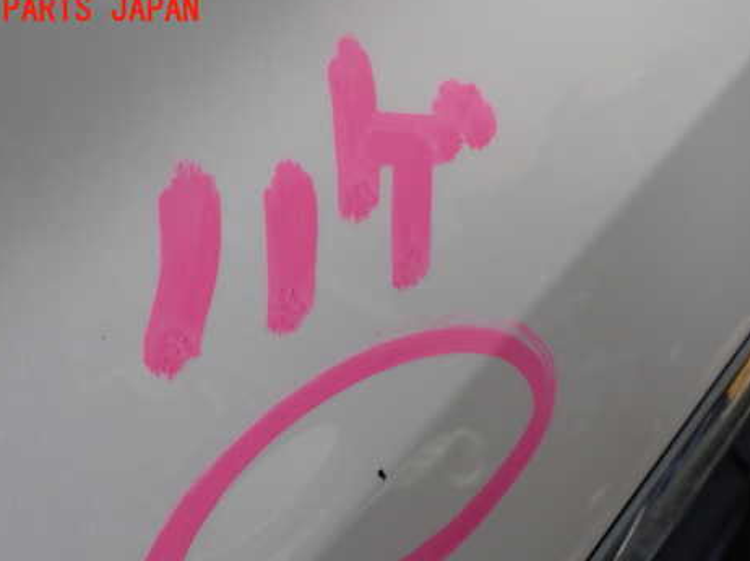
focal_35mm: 39
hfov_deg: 47.9
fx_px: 845
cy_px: 355
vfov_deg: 36.5
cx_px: 391
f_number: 3.2
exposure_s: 1/200
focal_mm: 5.4
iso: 100
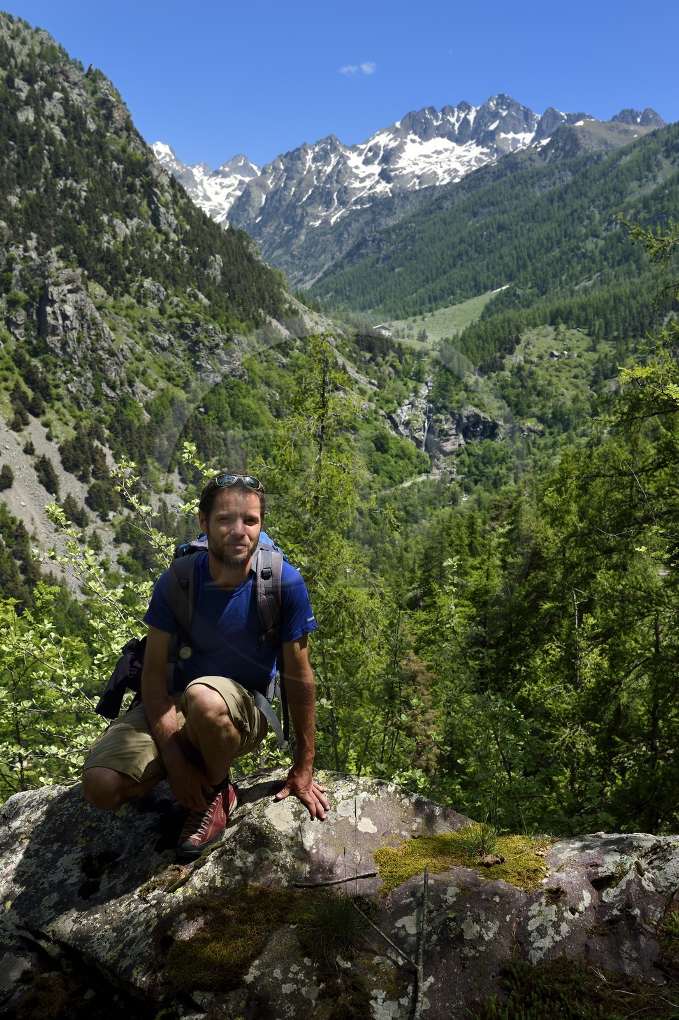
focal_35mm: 40
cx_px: 340
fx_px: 1133
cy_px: 510
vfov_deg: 48.5
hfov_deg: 33.4
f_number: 10
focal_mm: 40
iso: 200
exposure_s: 1/200
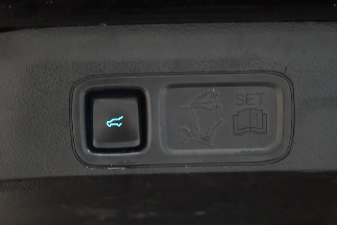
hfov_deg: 21.2
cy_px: 112
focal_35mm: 96
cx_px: 168
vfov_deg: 14.3
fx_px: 899
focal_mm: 64
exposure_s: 1/20
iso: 6400
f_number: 5.6
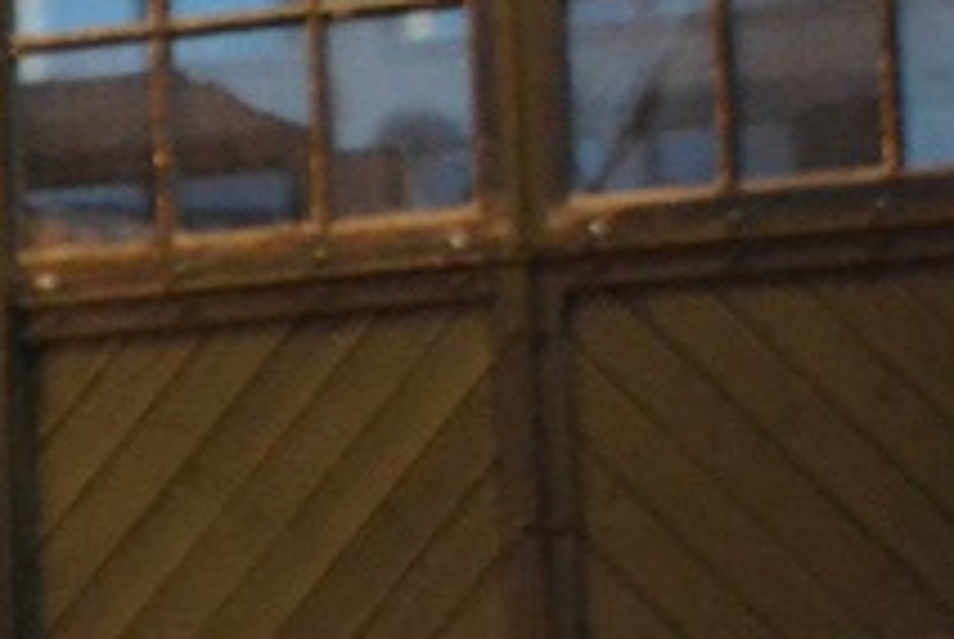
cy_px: 871
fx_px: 9505
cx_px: -1053
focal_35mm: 358
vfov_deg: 3.8
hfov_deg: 5.6
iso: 3200
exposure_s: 1/15
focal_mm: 55
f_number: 4.5
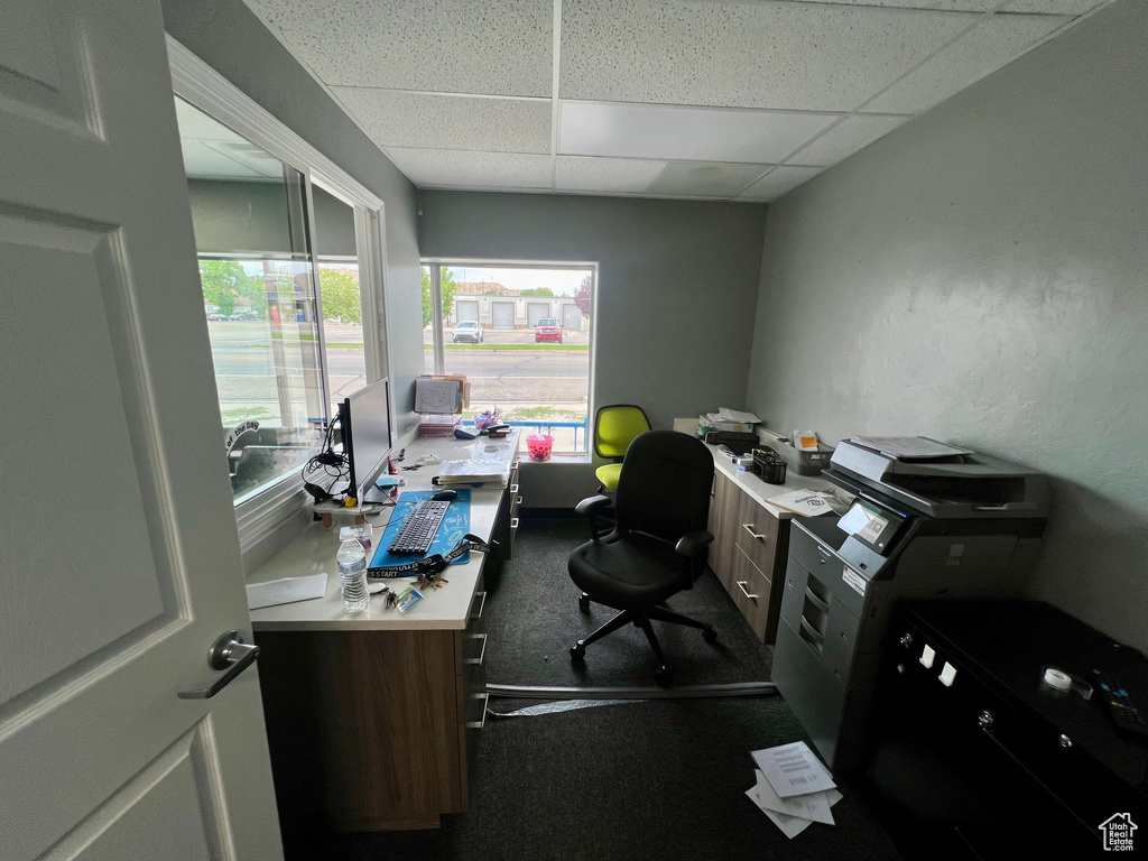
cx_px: 574
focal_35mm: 13
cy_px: 430
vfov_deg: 89.9
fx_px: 431
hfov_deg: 106.2
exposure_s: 1/120
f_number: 1.8
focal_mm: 1.57
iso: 40
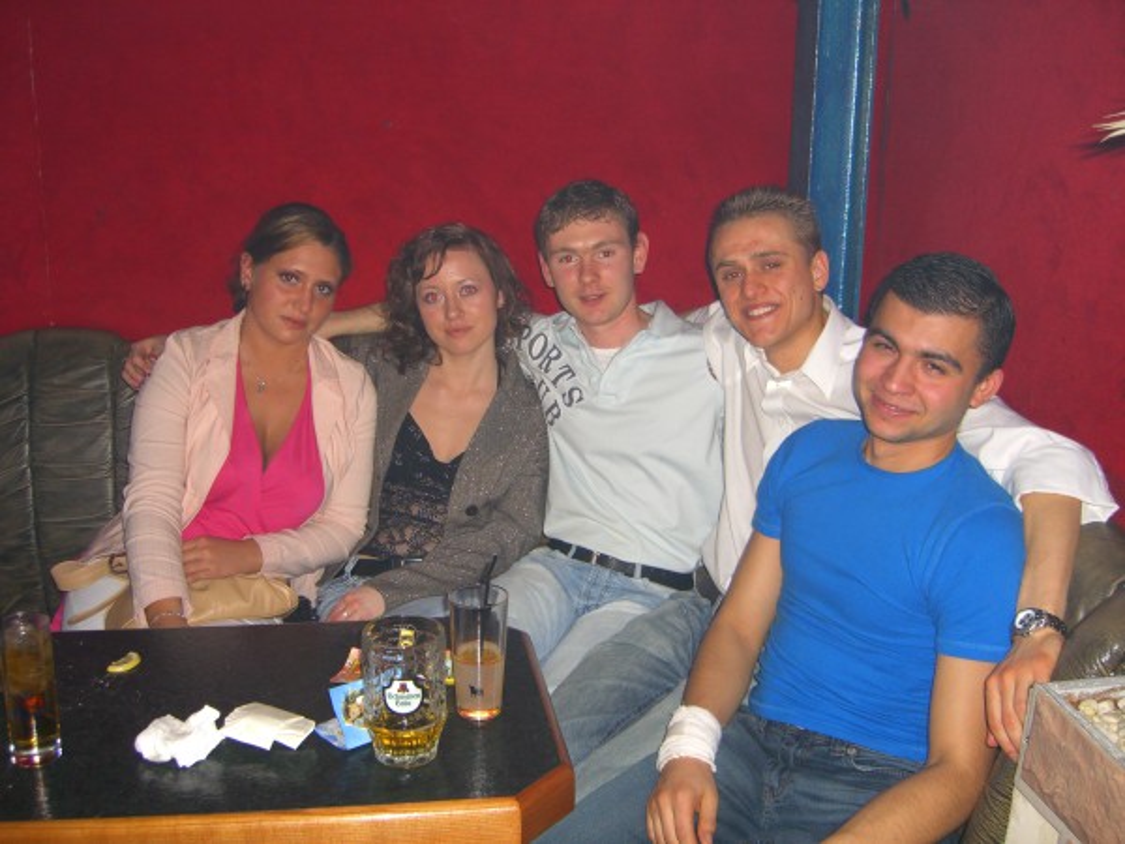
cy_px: 422
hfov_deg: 49.0
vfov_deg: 37.7
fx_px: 1235
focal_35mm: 38
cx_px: 562
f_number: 2.8
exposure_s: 1/60
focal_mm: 7.9
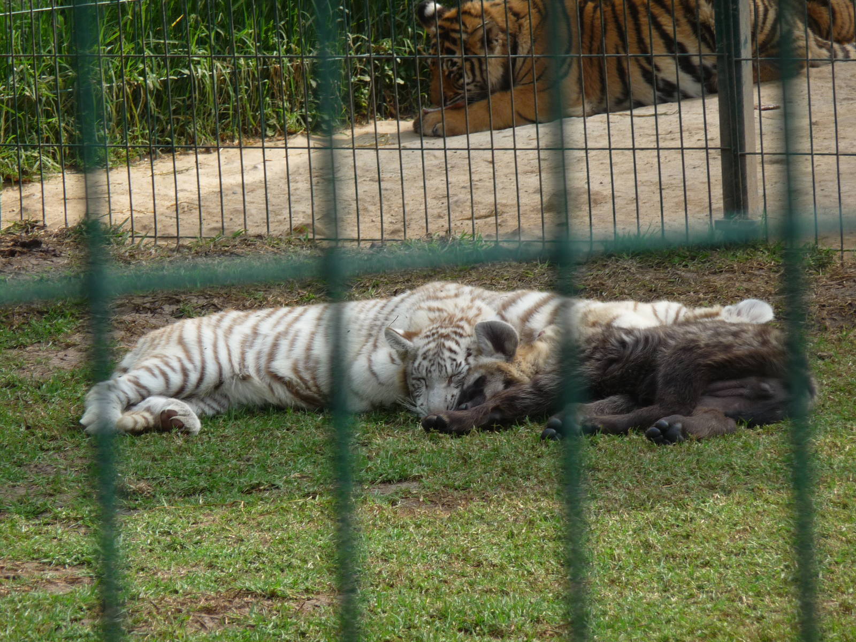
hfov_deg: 7.5
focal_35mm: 264
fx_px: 6528
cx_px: 428
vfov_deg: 5.6
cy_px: 321
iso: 100
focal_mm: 45.4
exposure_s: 1/250
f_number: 4.9
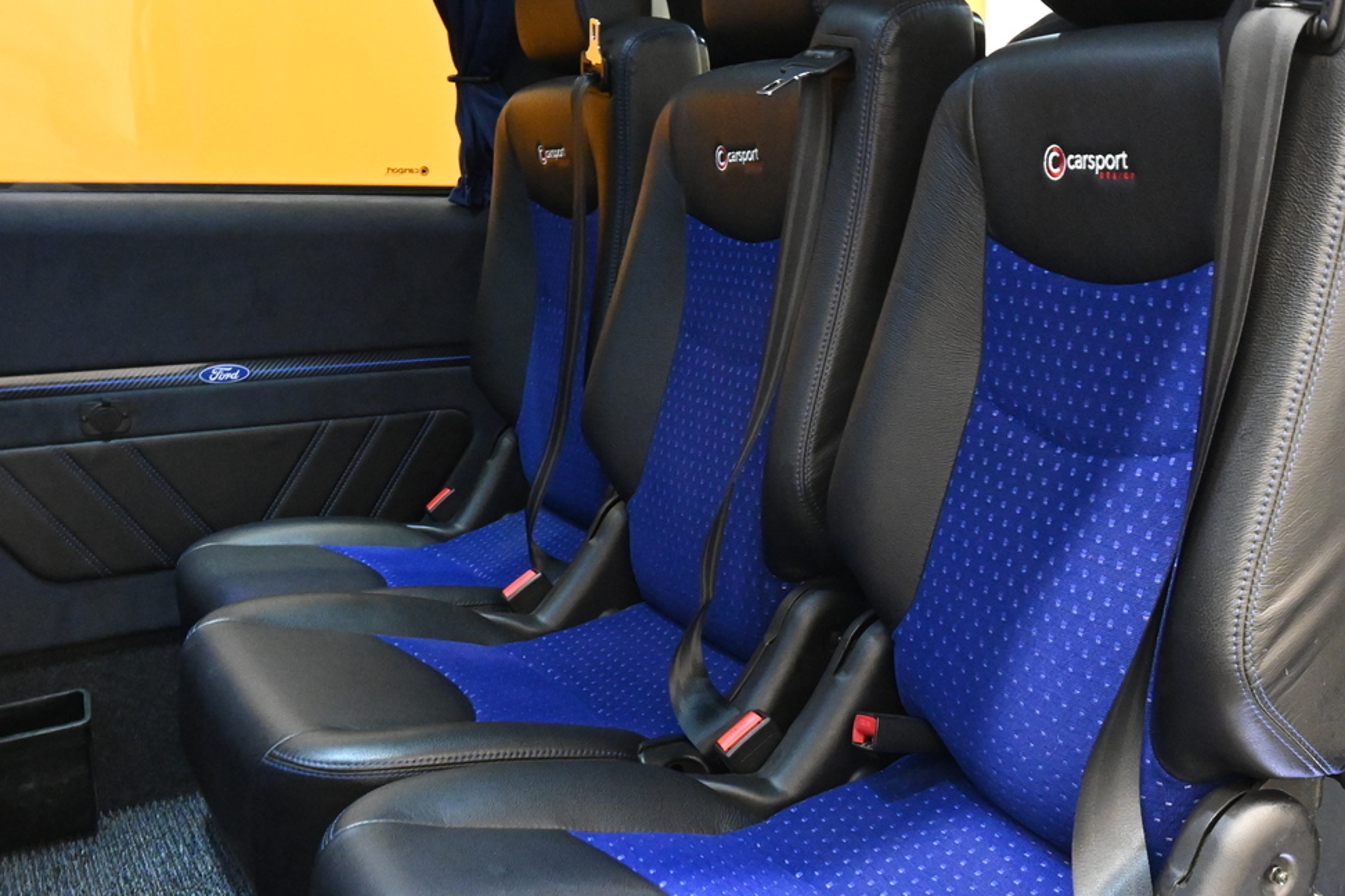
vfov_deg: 33.4
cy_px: 474
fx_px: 1494
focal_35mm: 40
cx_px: 823
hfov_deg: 48.1
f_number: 6.3
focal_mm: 16
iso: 5600
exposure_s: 1/25
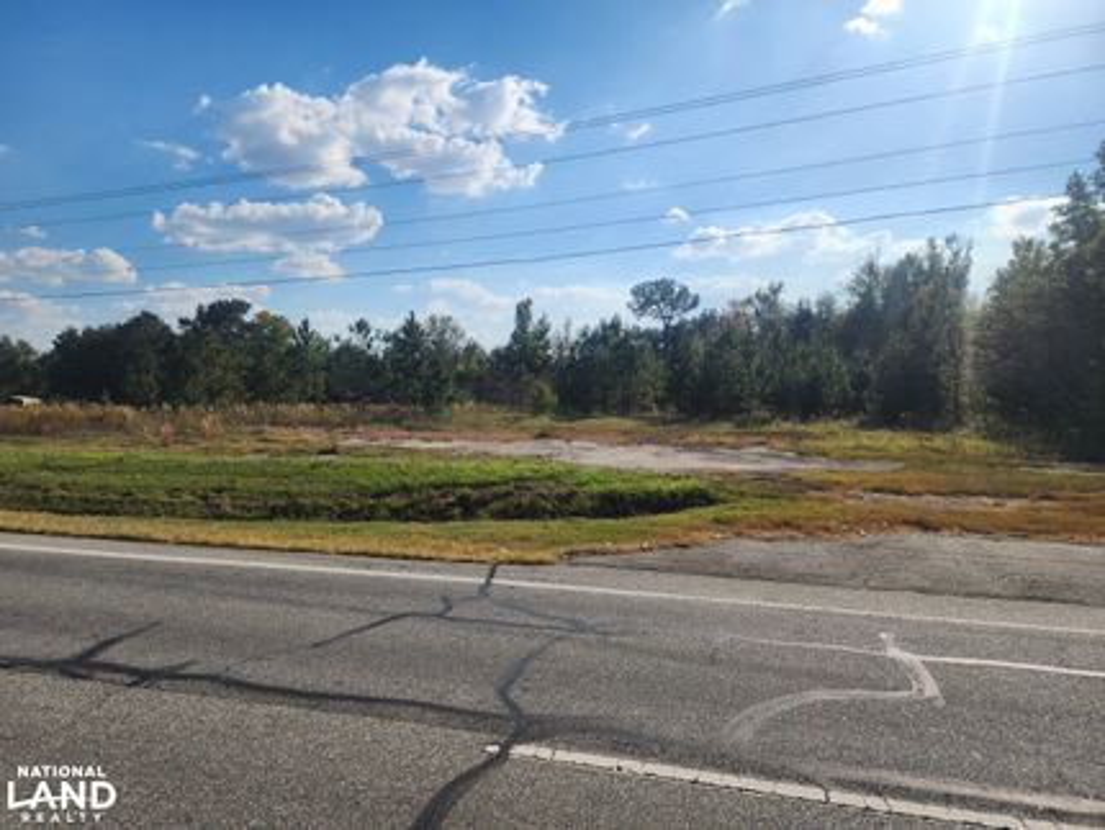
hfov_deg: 73.9
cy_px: 415
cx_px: 552
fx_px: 735
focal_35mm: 23
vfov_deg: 58.9
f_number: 1.8
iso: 12
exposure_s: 1/2283
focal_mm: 6.4
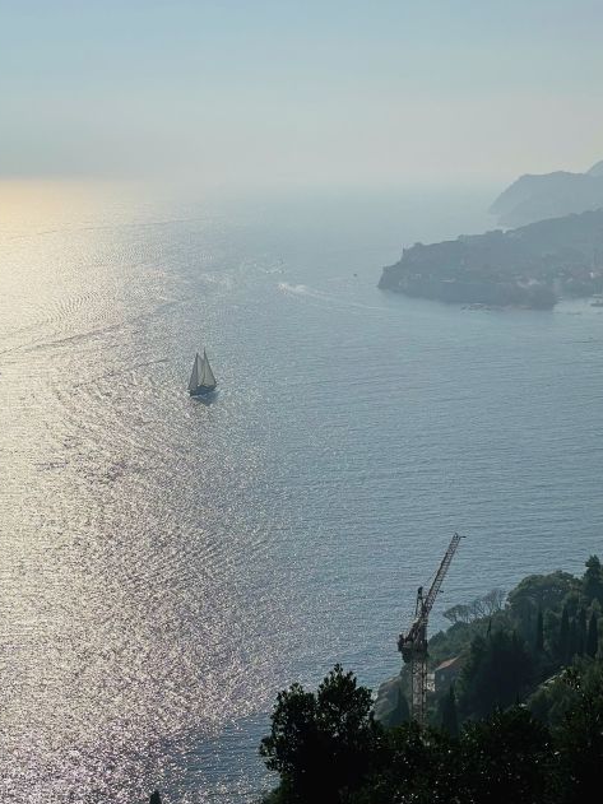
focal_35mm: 67
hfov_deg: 21.9
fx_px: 1557
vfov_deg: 29.0
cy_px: 394
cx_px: 247
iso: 40
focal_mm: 6
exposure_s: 1/23810
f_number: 2
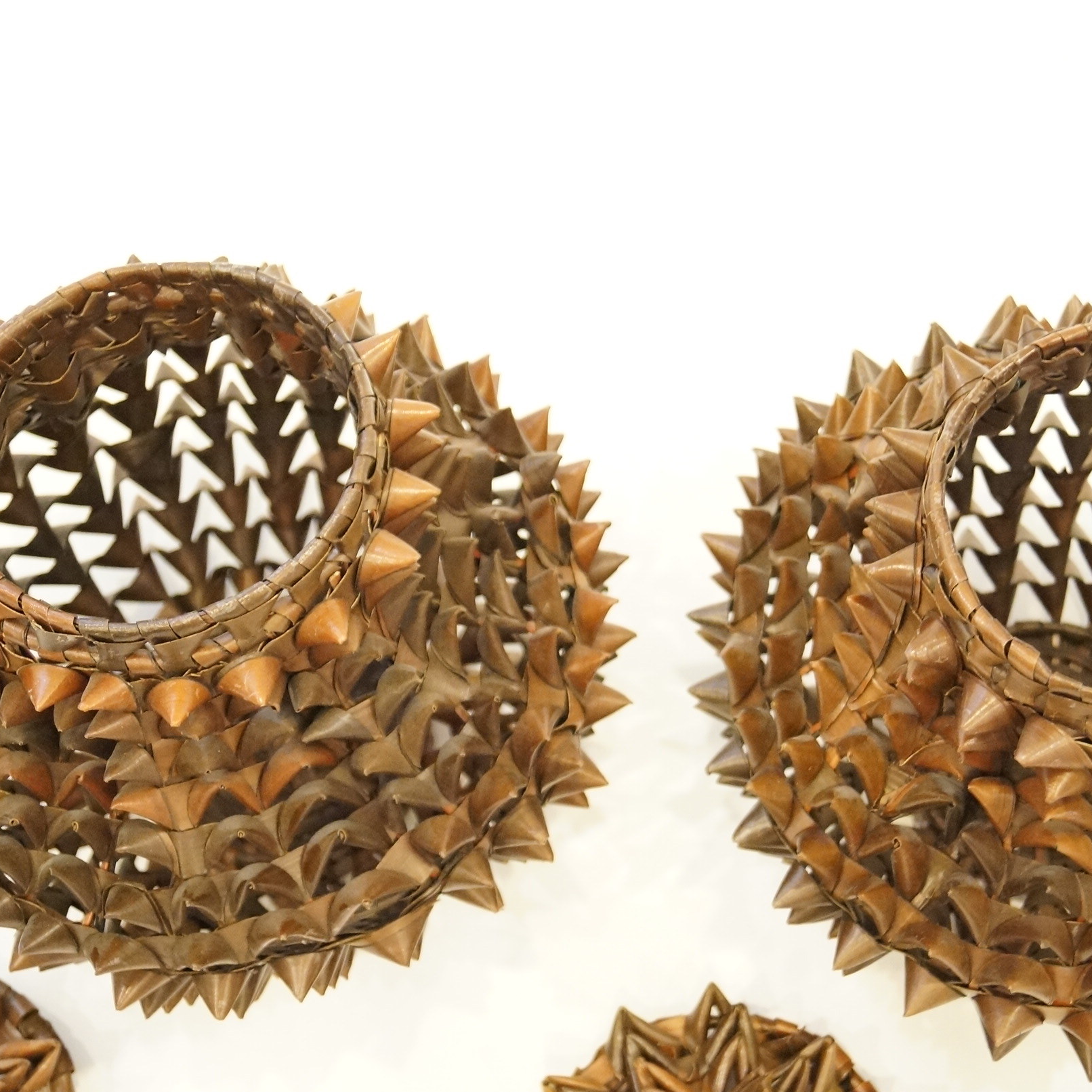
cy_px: 546
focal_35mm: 58
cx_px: 662
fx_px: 2070
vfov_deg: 29.6
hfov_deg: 29.5
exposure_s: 1/30
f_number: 4.5
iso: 3200
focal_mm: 30
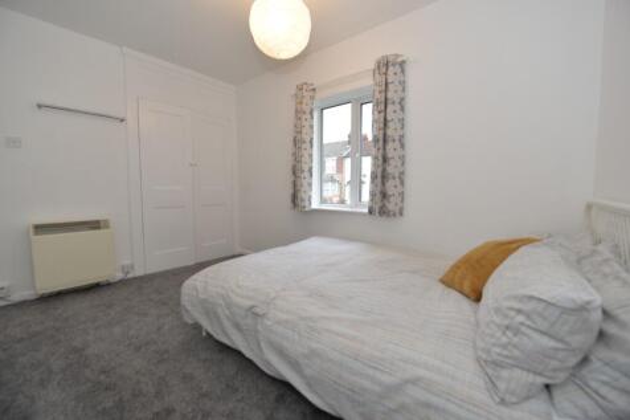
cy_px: 210
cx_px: 315
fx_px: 245
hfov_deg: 104.3
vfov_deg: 81.2
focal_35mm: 14
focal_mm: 14
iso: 320
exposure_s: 1/60
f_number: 4
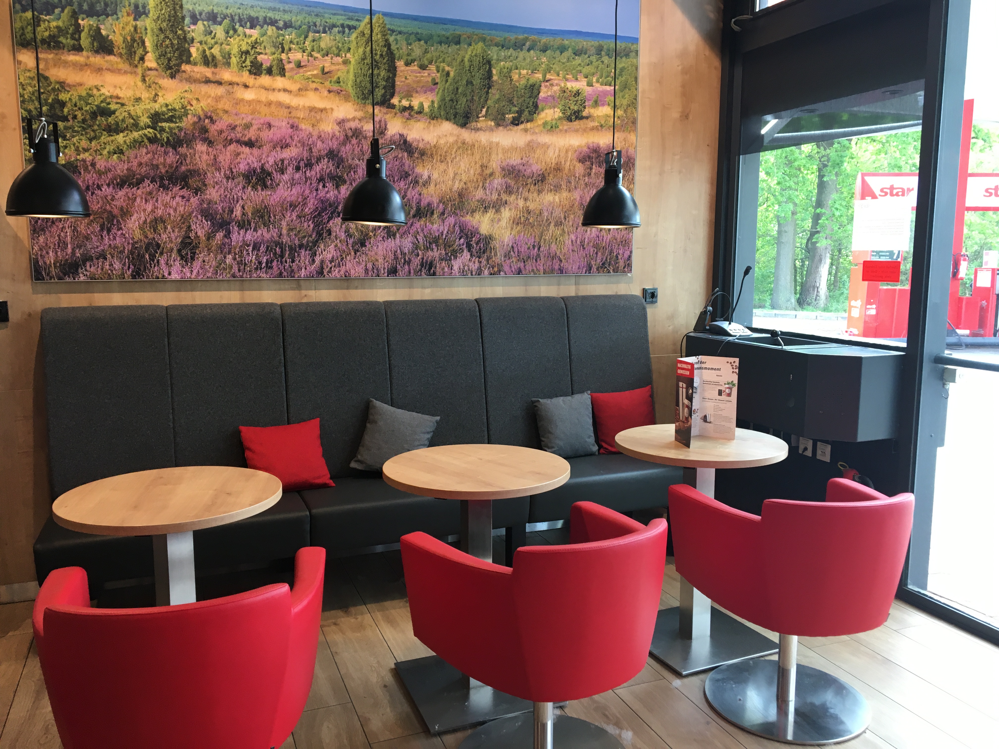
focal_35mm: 29
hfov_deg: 61.7
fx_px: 837
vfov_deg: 48.2
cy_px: 374
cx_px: 500
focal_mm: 4.15
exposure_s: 1/33
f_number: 2.2
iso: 32
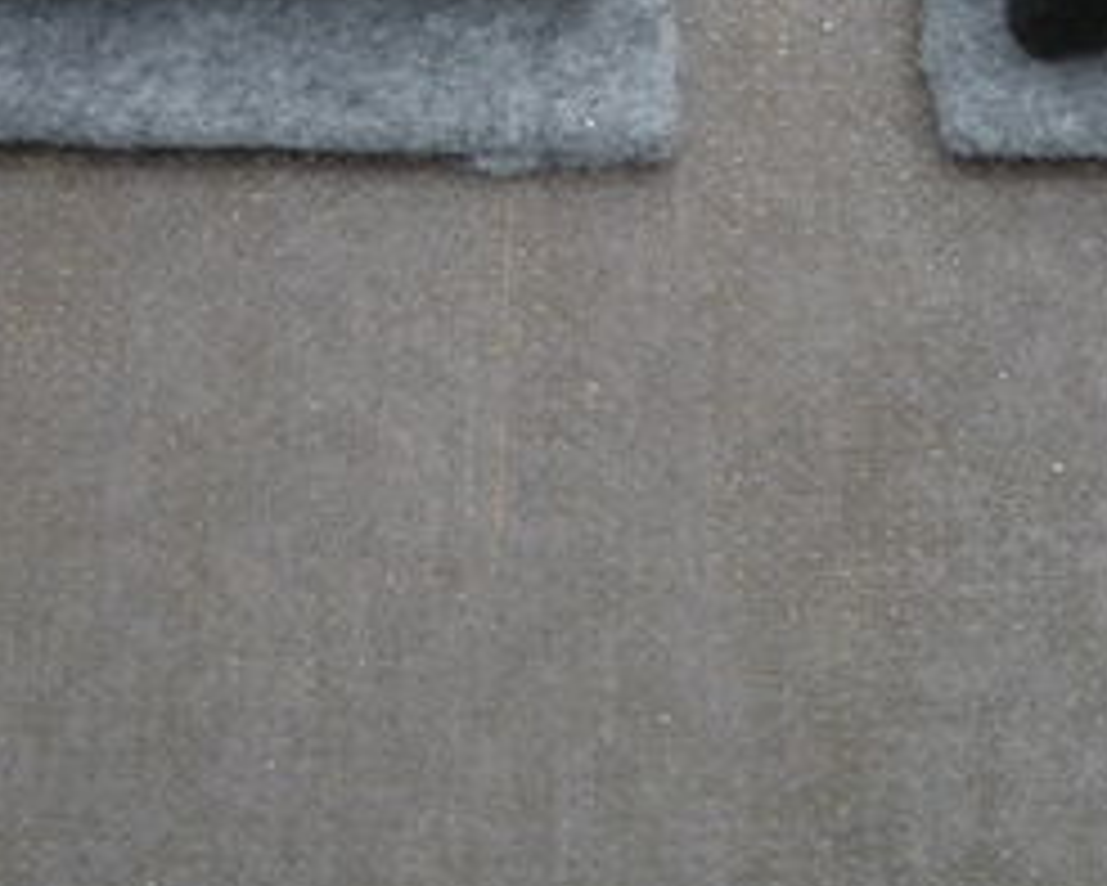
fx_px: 2917
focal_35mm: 89
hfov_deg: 21.4
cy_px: 18
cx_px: 706
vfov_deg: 16.9
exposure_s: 1/141
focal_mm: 5.7
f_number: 2.8
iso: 50
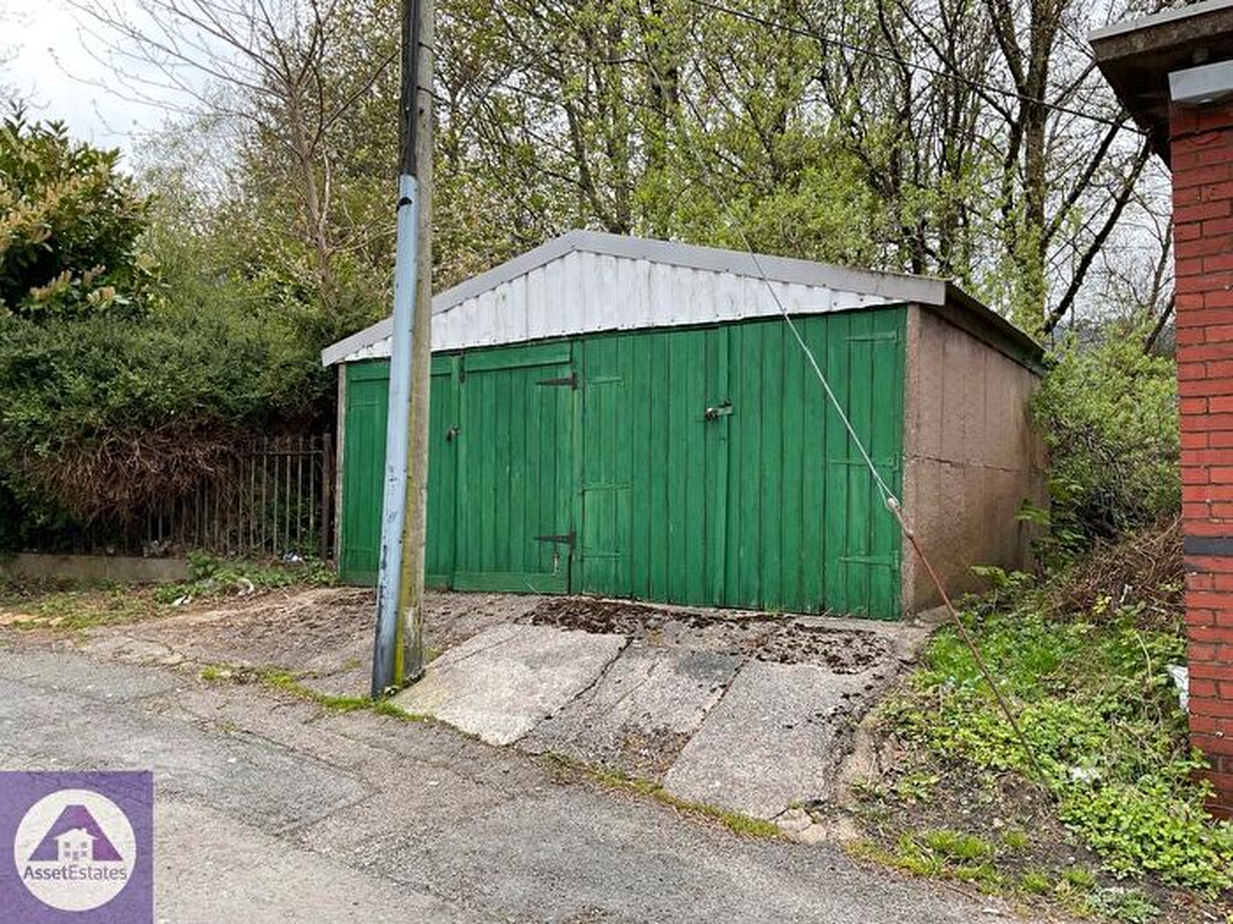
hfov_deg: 61.7
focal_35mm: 29
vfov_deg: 48.2
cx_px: 616
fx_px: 1033
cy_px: 462
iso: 16
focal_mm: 3
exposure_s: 1/280
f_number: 1.8
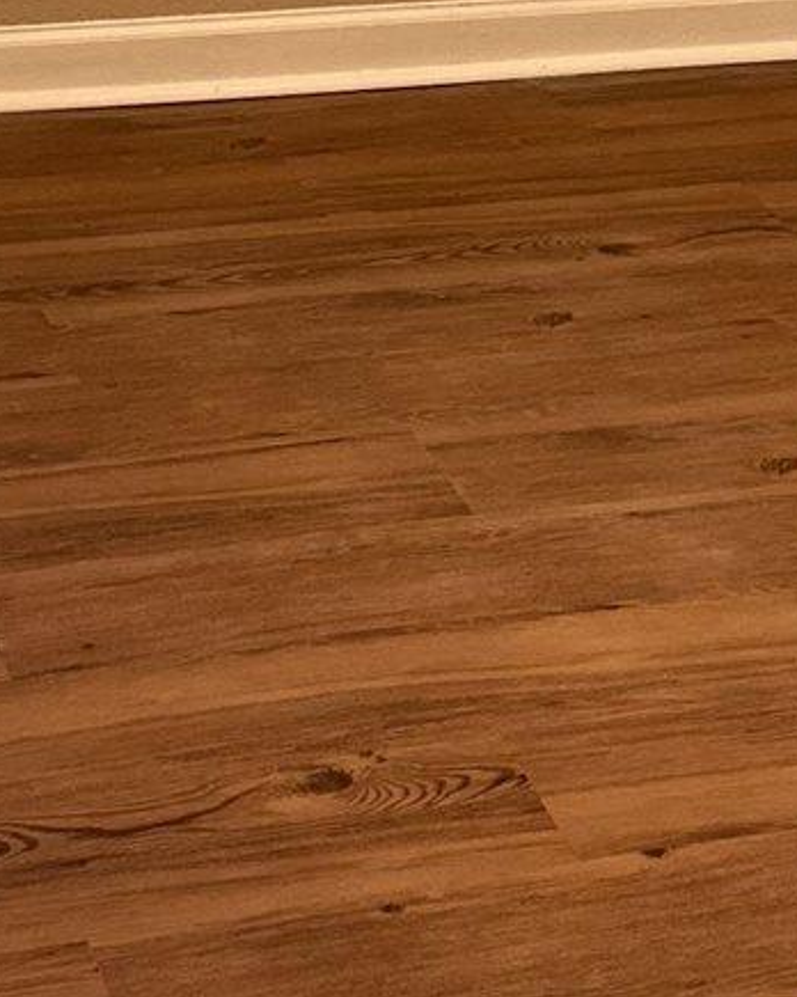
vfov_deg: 15.2
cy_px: -9
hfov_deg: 12.4
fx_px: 3656
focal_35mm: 124
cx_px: 499
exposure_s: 1/60
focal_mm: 6.86
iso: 320
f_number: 1.78
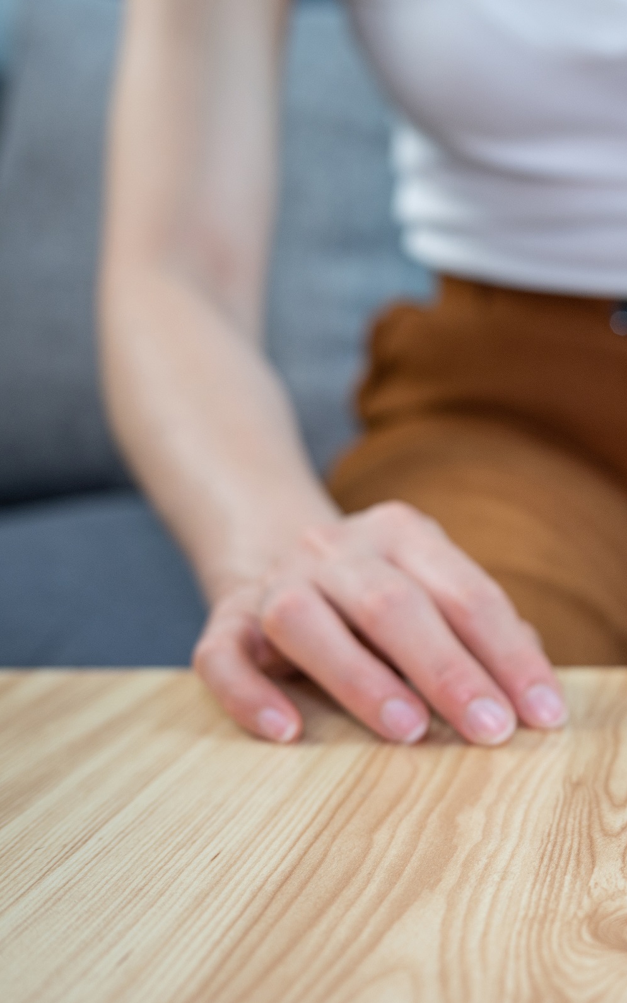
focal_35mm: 62
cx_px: 722
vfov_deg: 33.0
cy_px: 498
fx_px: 1695
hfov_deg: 19.9
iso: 800
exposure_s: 1/100
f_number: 4
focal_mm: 40
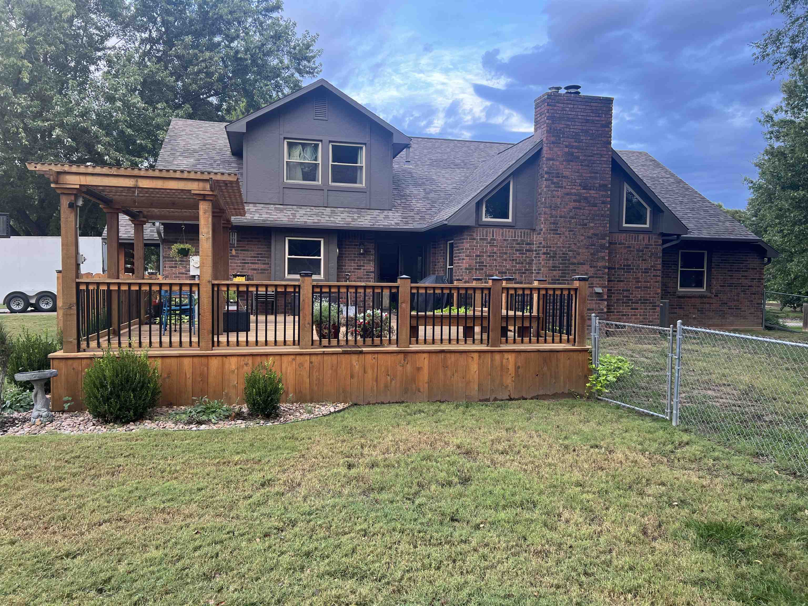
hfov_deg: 67.3
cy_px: 303
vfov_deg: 53.1
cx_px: 404
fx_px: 607
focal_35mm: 26
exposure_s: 1/121
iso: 64
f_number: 1.5
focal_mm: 5.7
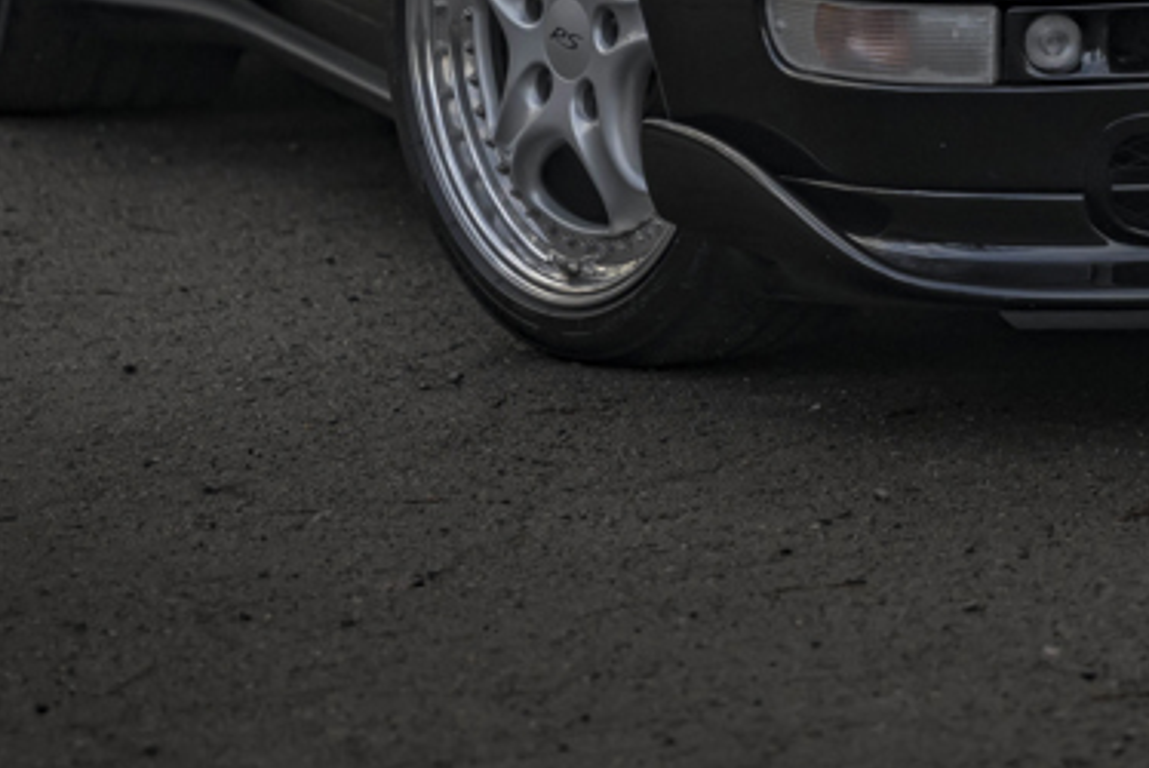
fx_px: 16130
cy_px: -197
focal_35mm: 505
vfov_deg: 2.7
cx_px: 1127
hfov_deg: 4.1
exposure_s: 1/1600
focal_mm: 175
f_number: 2.8
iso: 800
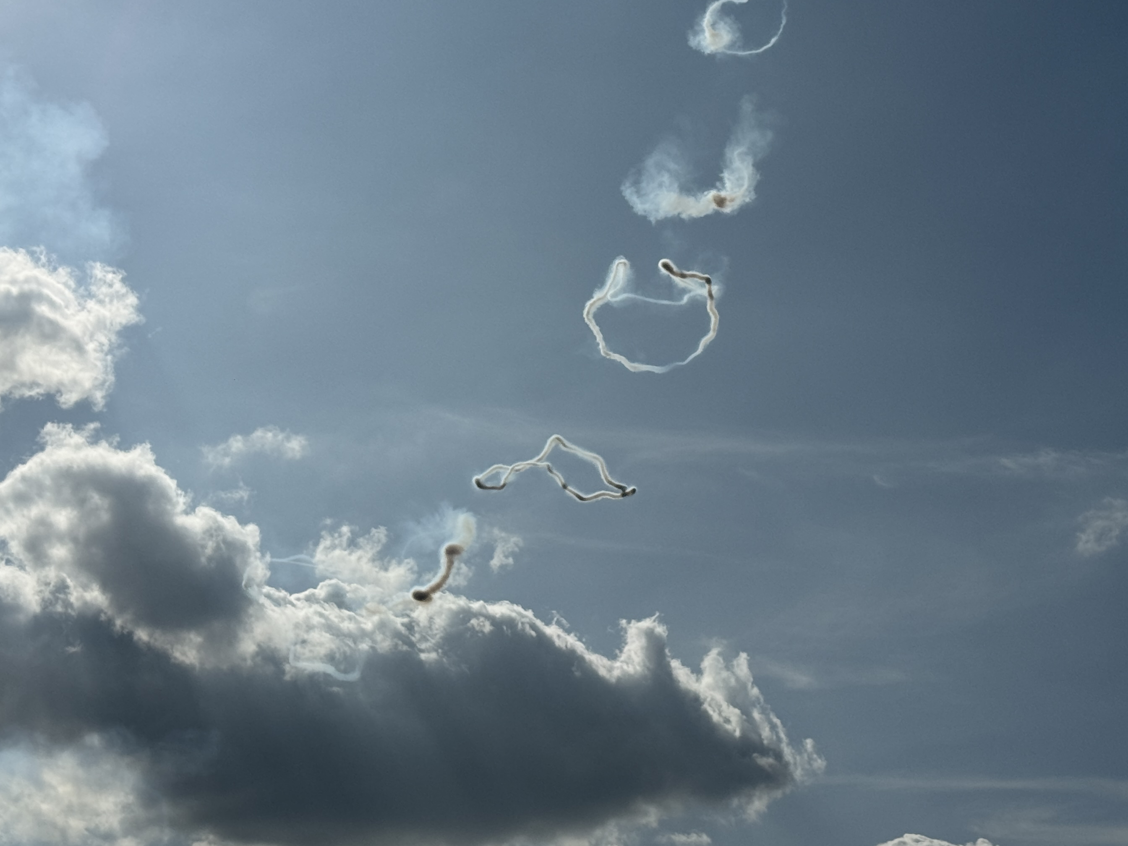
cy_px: 235
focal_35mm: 72
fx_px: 2346
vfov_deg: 20.3
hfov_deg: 27.0
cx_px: 658
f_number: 1.78
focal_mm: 6.86
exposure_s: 1/28571
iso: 50
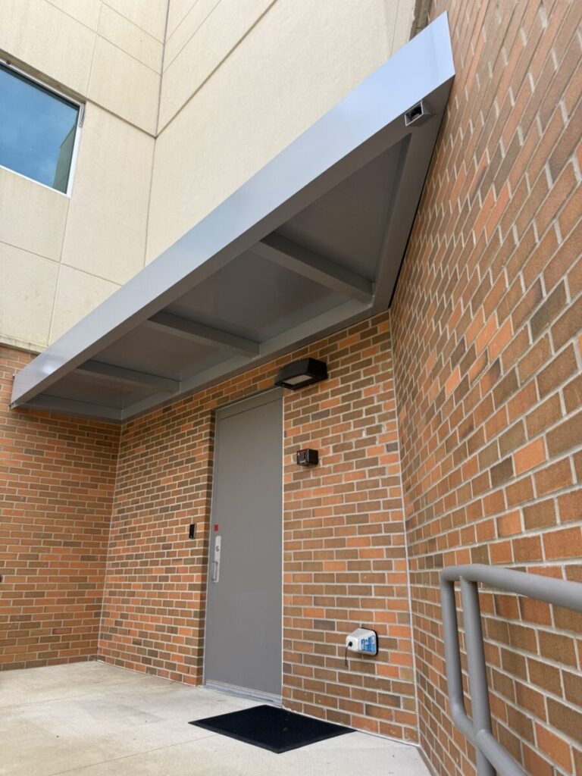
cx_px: 291
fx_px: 538
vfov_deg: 71.6
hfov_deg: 56.8
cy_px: 388
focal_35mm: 24
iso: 80
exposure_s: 1/654
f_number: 1.78
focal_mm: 6.76
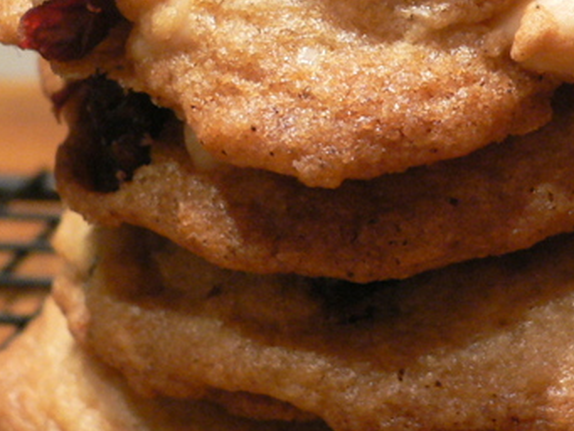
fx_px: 1360
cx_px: 404
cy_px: 120
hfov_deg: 23.7
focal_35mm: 82
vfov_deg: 17.9
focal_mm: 5.8
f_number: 2.8
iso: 200
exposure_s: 1/8
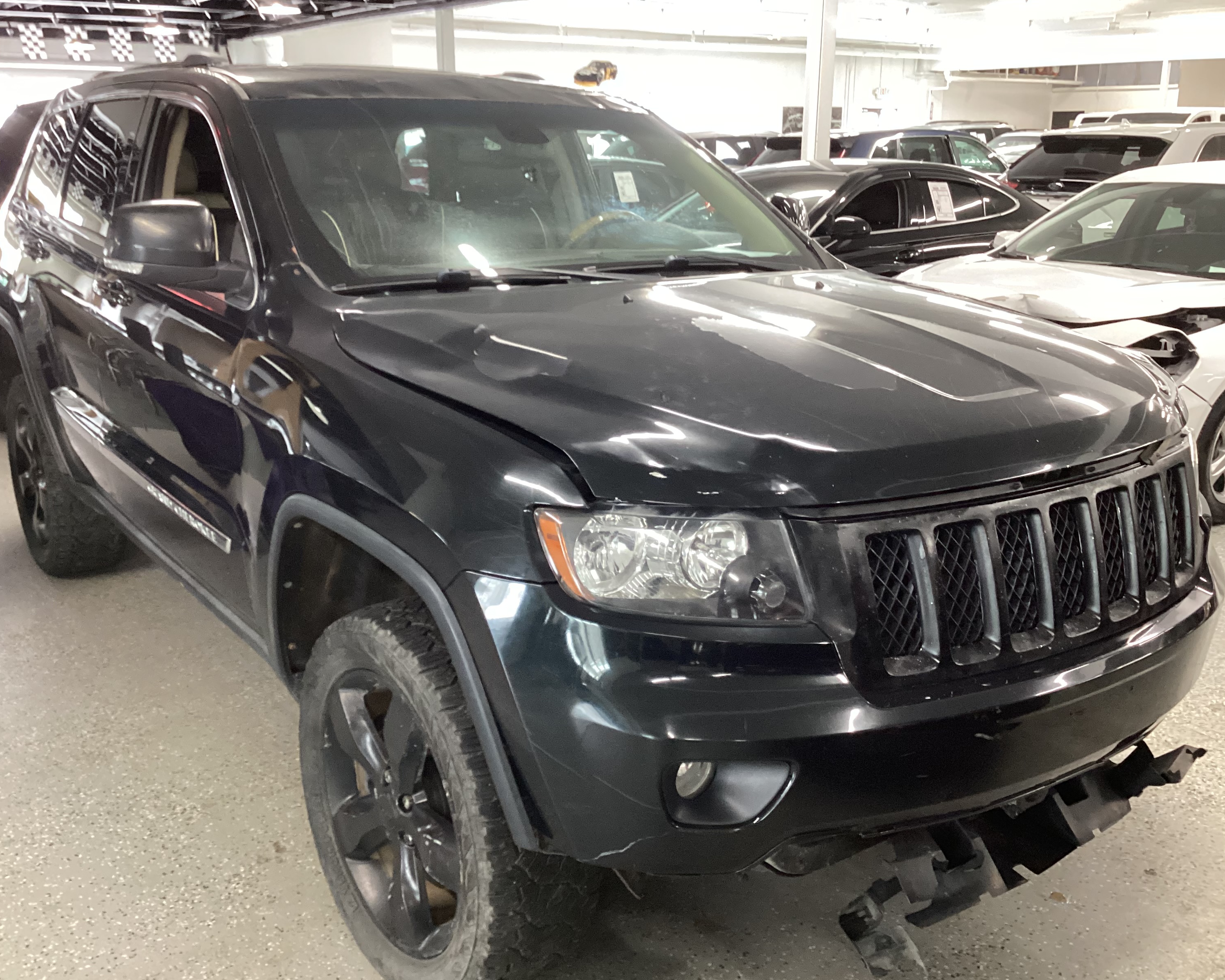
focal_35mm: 33
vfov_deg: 44.5
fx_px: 1196
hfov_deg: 54.2
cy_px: 500
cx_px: 607
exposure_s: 1/40
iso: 320
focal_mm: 3.3
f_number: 2.4
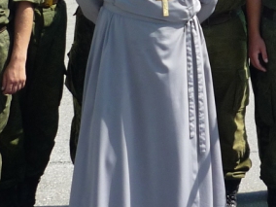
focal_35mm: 119
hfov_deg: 16.4
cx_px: 220
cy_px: -81
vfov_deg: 12.0
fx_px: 949
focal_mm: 5.5
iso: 100
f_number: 8
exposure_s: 1/125
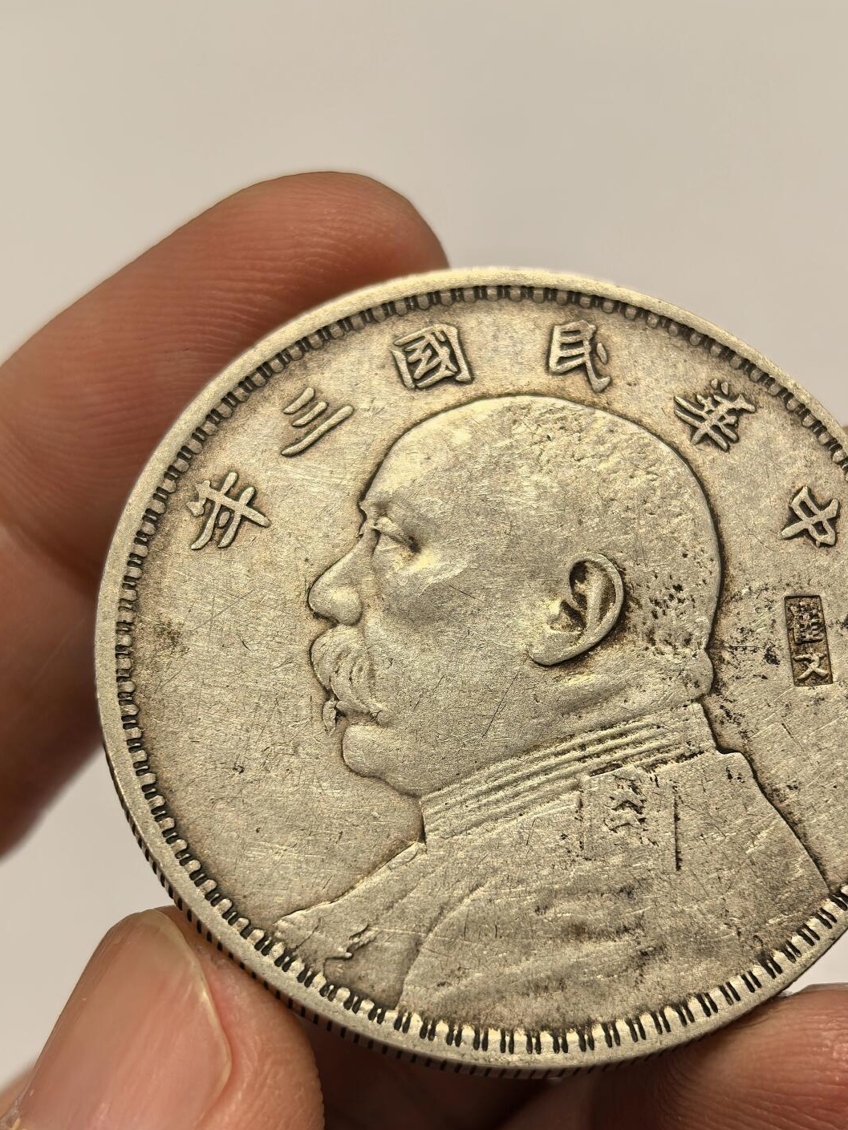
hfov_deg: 21.3
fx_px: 2253
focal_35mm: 69
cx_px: 500
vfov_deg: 28.1
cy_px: 704
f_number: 2
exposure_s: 1/100
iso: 200
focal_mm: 6.98
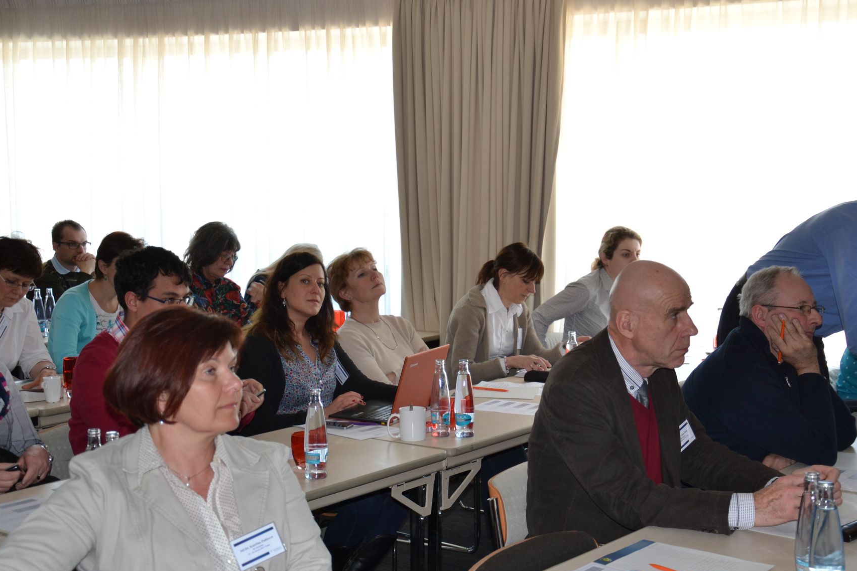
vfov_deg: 25.1
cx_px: 455
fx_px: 1285
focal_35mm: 54
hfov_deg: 36.9
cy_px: 305
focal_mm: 32
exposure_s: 1/80
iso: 400
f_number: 4.2
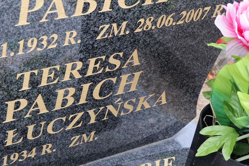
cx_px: 60
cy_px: 63
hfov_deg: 26.3
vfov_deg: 17.9
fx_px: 525
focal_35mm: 76
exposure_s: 1/200
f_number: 7.1
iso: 640
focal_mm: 26
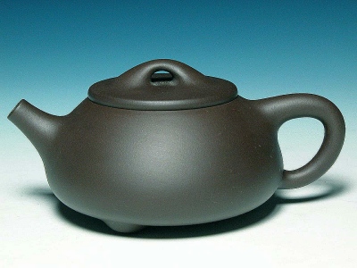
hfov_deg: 15.9
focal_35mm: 124
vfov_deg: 12.0
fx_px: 1279
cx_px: 178
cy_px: 134
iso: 268
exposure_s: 1/4.1
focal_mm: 31.9
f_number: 7.6
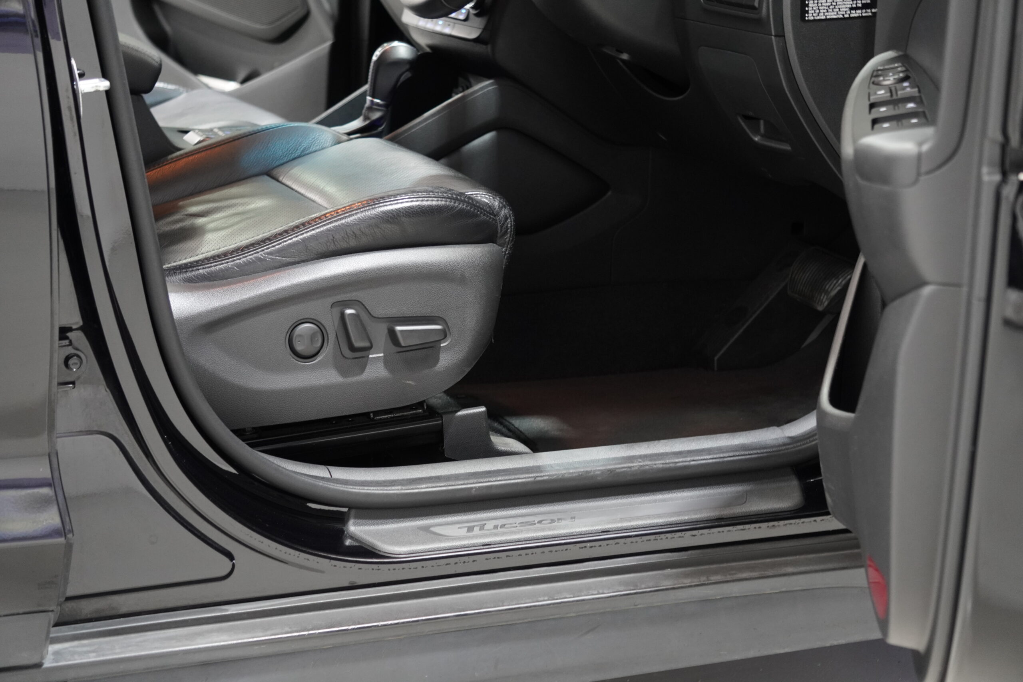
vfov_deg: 16.6
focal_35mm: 82
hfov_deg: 24.6
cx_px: 512
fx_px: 2344
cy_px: 341
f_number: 4.5
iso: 1250
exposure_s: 1/15
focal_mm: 55
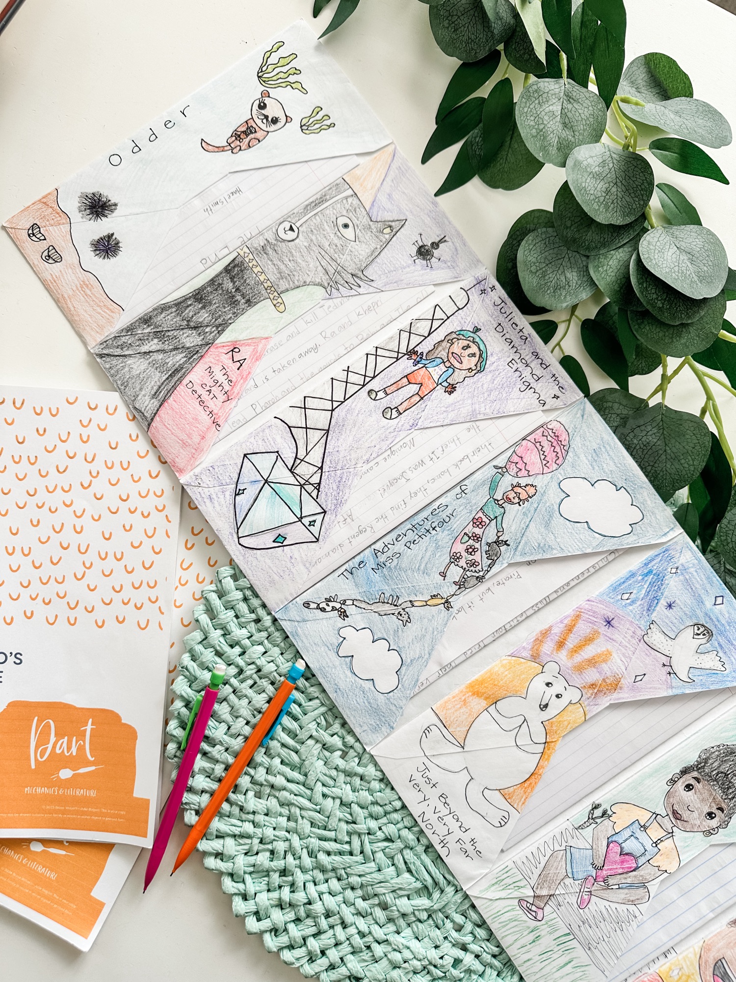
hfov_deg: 56.8
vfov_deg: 71.6
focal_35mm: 24
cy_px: 491
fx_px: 680
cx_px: 368
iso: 100
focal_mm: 6.86
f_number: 1.8
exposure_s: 1/120
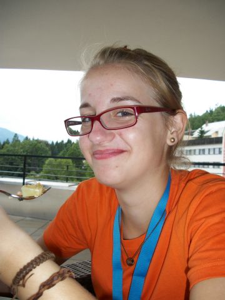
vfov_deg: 52.6
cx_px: 112
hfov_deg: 40.7
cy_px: 150
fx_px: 303
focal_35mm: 35
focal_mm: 6.3
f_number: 3.1
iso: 80
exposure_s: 1/125
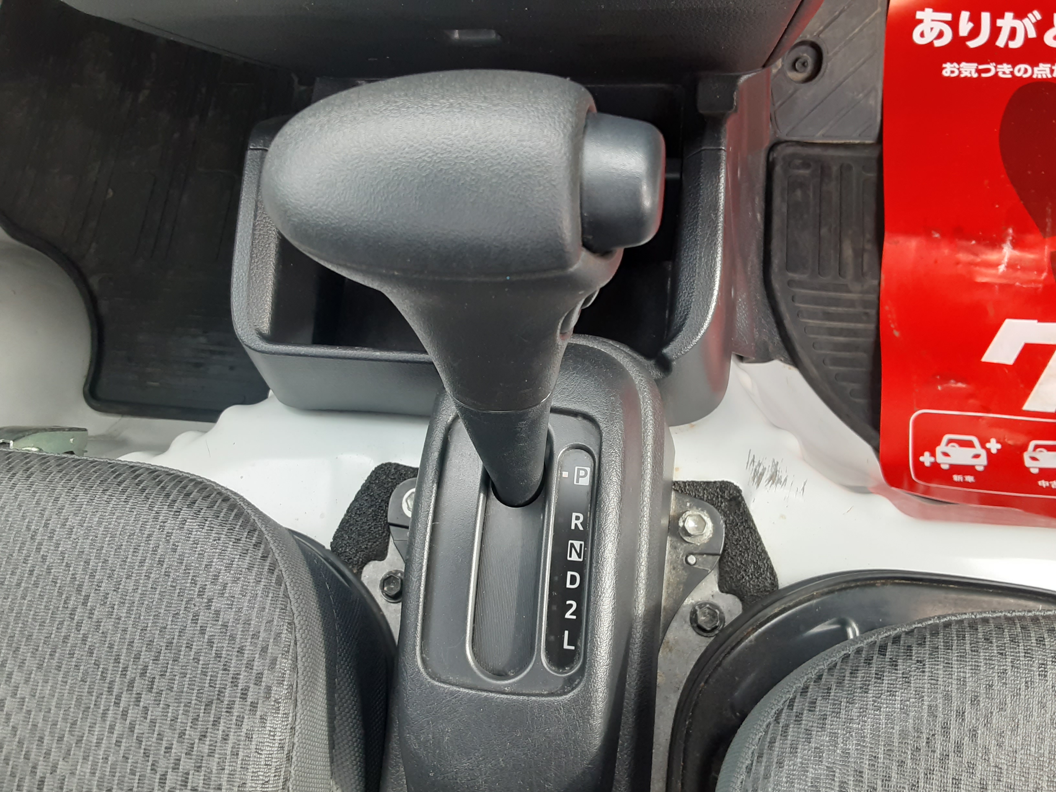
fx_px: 824
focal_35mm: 27
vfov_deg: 51.4
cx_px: 528
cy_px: 396
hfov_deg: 65.3
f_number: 1.9
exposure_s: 1/50
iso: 80
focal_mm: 2.91
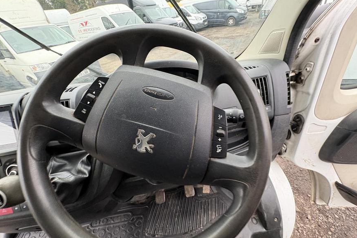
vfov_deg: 77.1
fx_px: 149
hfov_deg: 100.4
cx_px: 183
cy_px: 130
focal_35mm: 15
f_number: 2.2
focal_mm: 2.22
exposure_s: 1/76
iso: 200
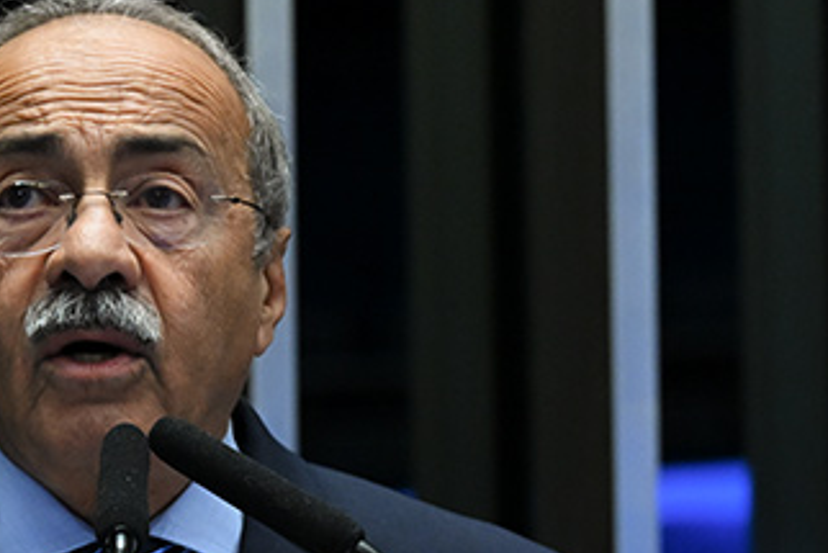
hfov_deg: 6.4
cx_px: 183
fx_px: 7363
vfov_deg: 4.3
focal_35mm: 320
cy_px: 597
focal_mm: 120
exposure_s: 1/125
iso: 4000
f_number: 5
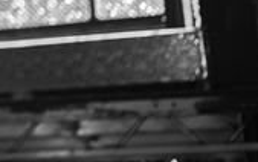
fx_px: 1527
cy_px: -202
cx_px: -269
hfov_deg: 9.0
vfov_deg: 5.9
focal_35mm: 217
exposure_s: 1/320
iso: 640
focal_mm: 50
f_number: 1.8
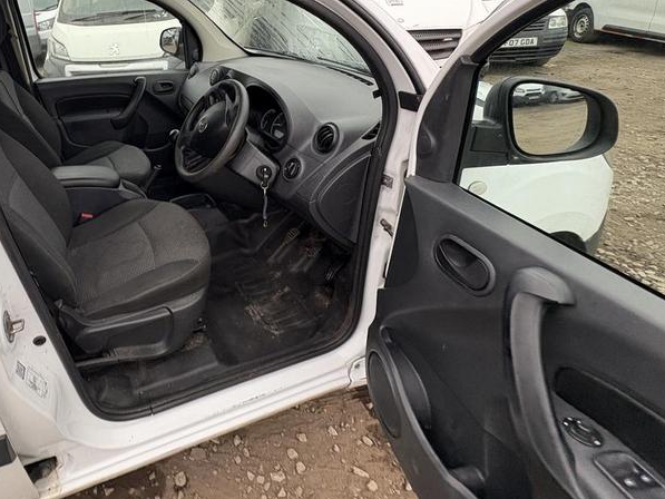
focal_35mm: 21
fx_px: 404
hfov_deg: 74.9
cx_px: 190
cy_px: 140
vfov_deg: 60.8
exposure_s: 1/80
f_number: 2.2
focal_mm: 2.22
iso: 250
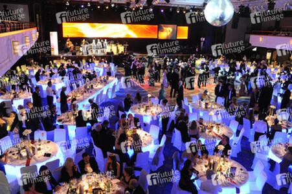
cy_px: 97
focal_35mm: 28
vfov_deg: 46.3
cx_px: 146
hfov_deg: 65.5
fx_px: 227
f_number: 5.6
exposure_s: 1/25
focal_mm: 28
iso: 5000
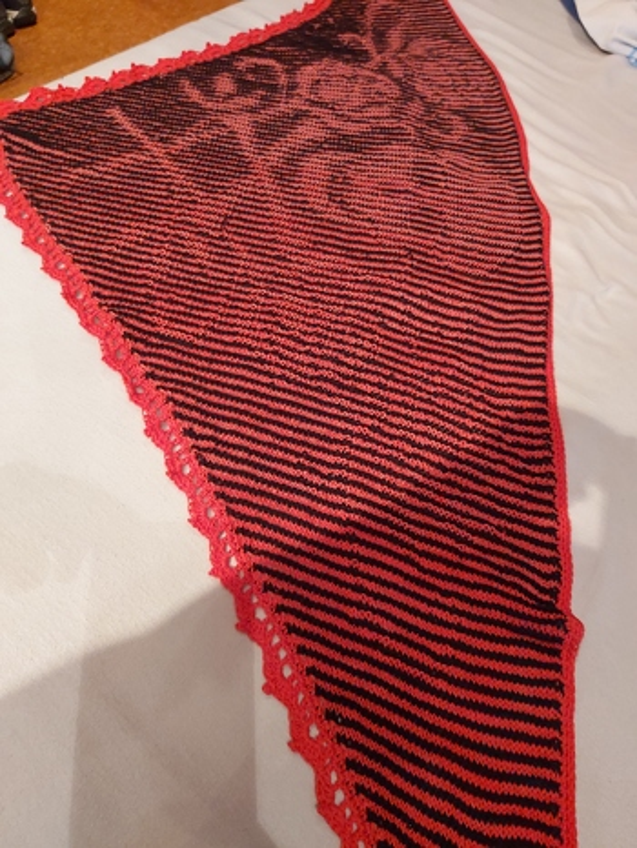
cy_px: 424
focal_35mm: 26
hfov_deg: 53.1
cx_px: 318
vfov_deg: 67.3
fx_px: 637
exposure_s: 1/25
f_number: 1.7
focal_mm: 3.92
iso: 640
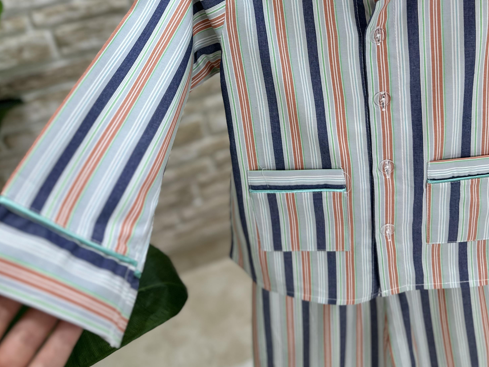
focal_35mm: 33
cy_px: 42
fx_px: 466
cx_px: 245
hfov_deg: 55.4
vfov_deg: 40.0
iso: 80
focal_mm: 6.86
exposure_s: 1/100
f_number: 1.78
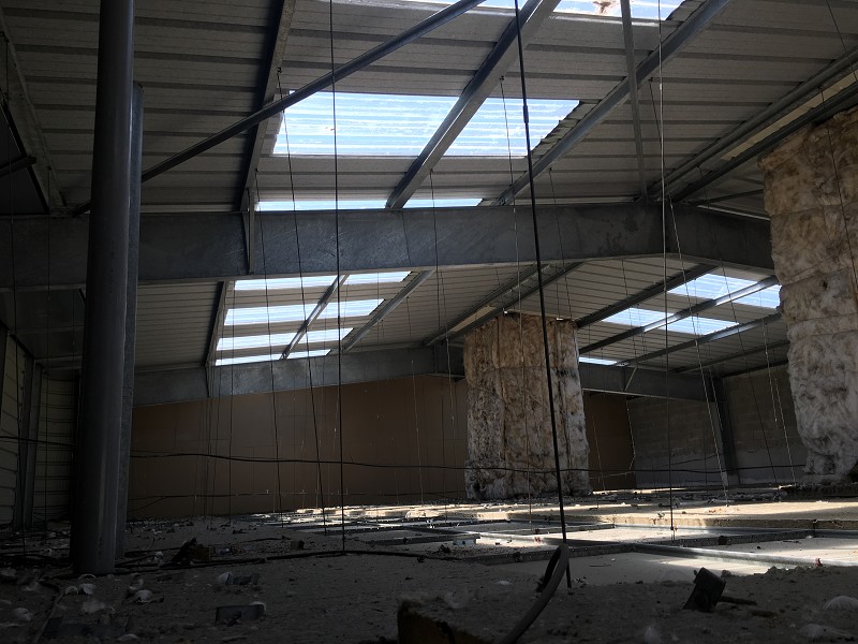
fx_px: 719
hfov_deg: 61.7
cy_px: 322
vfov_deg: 48.2
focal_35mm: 29
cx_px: 429
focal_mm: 4.15
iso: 25
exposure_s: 1/283
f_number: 2.2
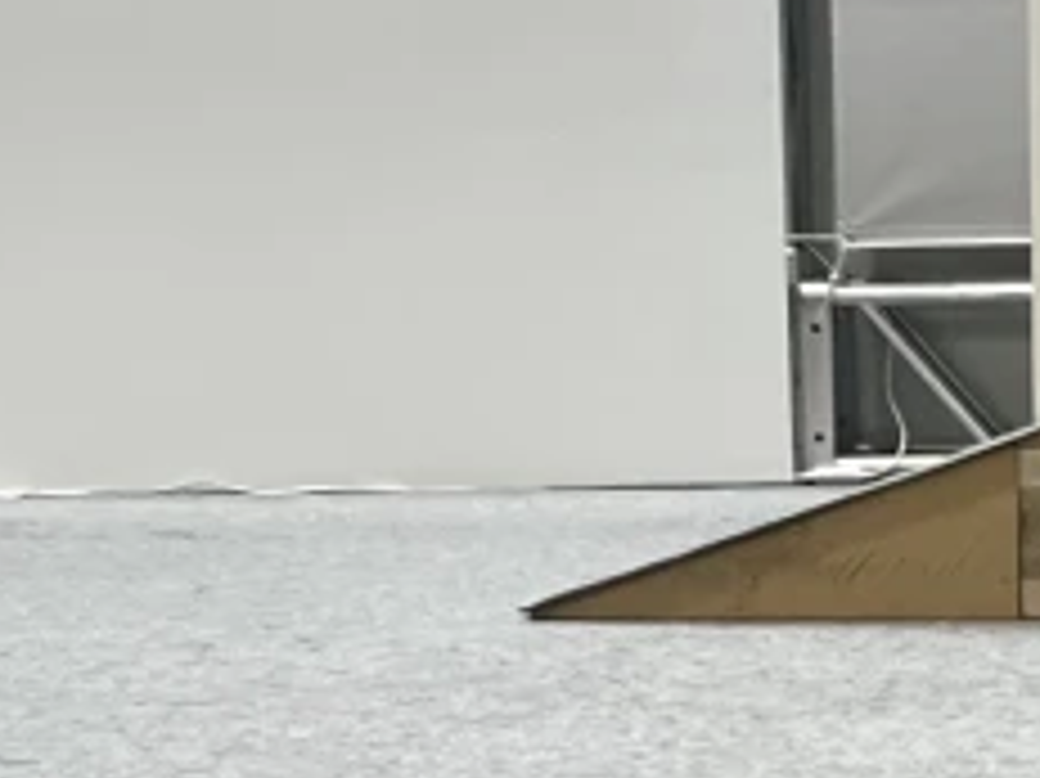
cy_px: 1349
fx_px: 4865
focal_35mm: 162
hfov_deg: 12.1
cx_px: 923
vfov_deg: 8.8
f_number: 1.6
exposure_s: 1/100
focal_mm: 5.1
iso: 64
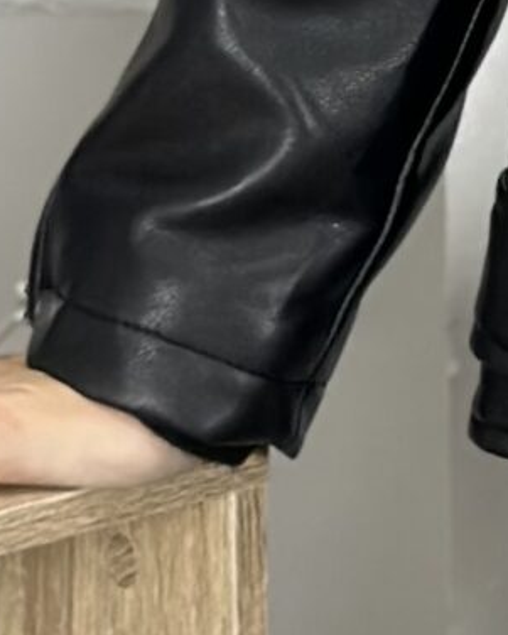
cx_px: 1301
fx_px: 5993
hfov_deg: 4.7
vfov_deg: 5.9
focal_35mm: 319
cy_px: -821
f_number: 1.78
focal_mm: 6.86
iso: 80
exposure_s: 1/50
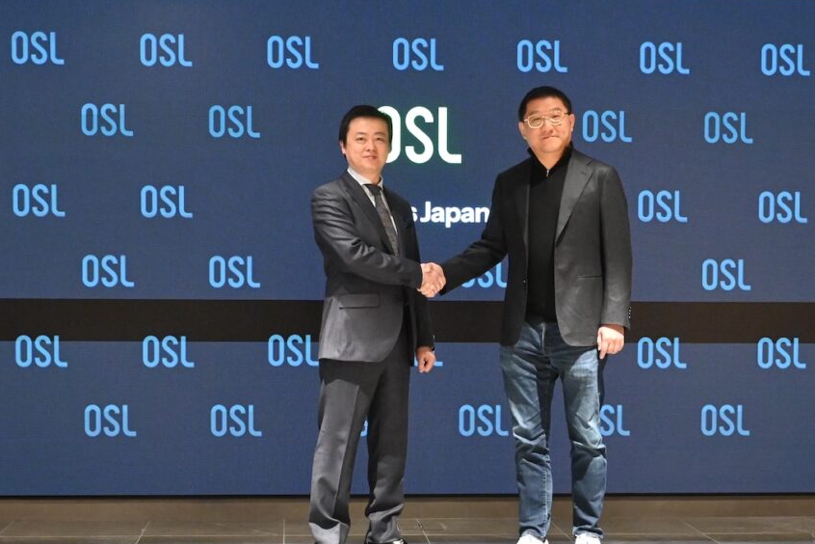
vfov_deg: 27.9
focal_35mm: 48
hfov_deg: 40.8
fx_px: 1093
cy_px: 284
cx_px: 453
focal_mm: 27.5
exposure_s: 1/60
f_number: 4.5
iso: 4500
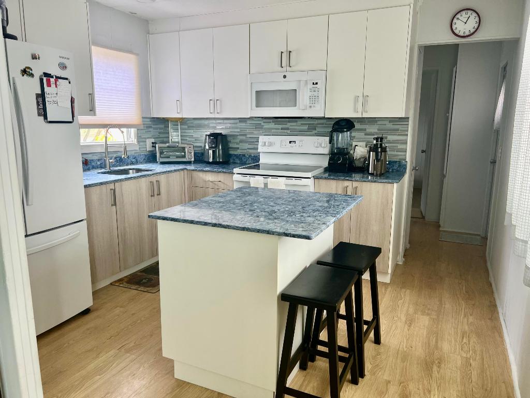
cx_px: 265
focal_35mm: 26
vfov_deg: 53.1
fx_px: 398
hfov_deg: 67.3
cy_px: 199
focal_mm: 5.7
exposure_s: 1/121
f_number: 1.5
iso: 125
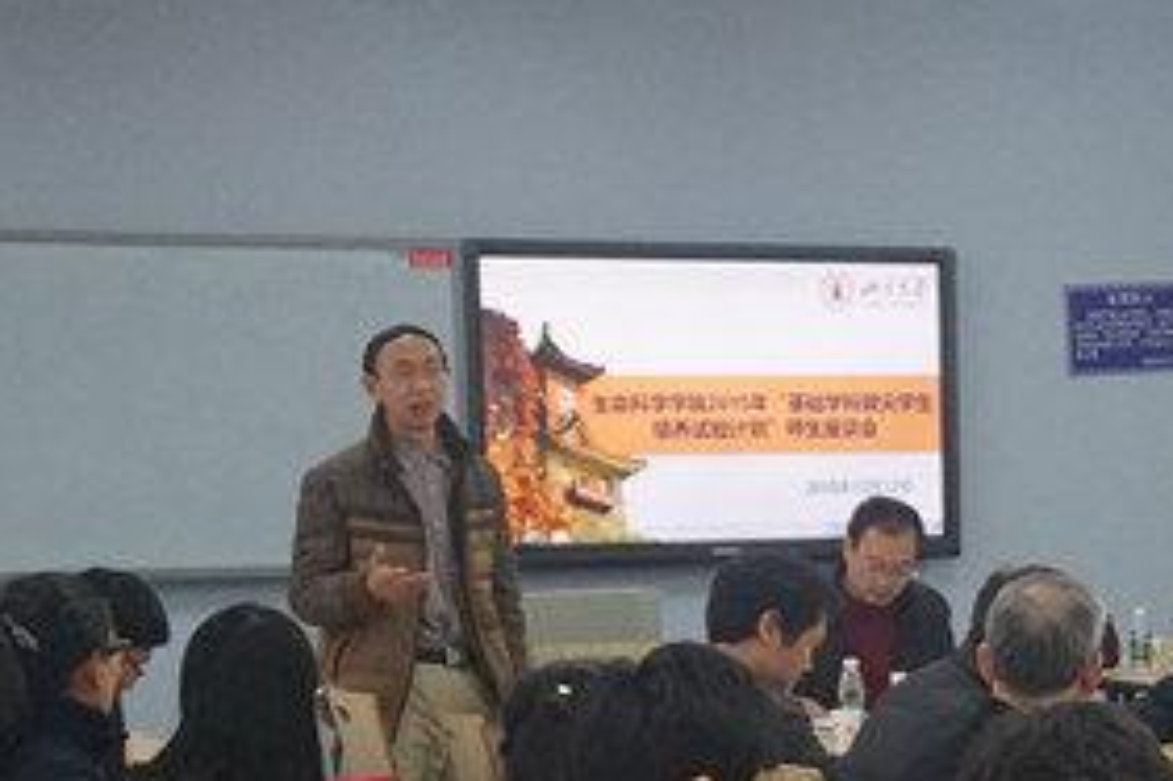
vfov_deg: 12.1
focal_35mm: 111
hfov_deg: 17.7
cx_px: 1323
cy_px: 896
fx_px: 3614
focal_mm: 26
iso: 2000
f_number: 4.5
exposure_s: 1/160
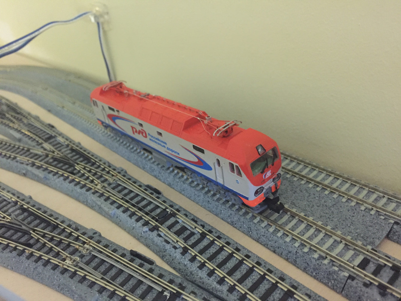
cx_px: 200
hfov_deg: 61.7
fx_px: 336
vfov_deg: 48.2
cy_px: 150
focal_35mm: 29
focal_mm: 4.15
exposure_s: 1/17
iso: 640
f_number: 2.2
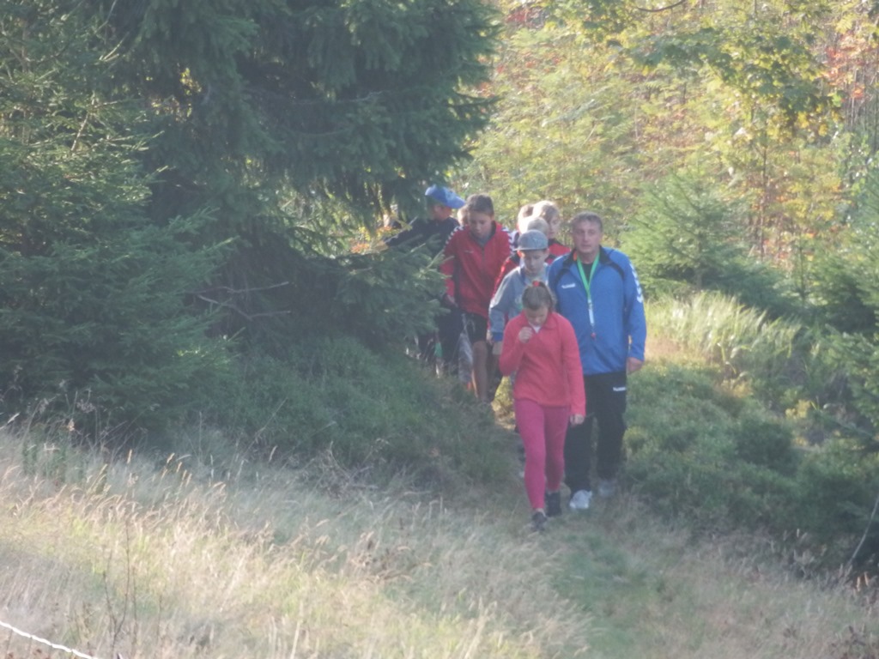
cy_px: 330
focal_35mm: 600
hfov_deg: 3.3
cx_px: 440
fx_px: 15236
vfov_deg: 2.5
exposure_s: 1/125
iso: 400
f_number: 6.9
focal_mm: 108
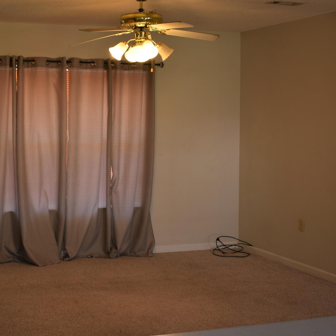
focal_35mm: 63
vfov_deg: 27.2
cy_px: 134
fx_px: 692
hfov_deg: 27.0
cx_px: 92
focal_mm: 24
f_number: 4
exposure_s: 1/40
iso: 100
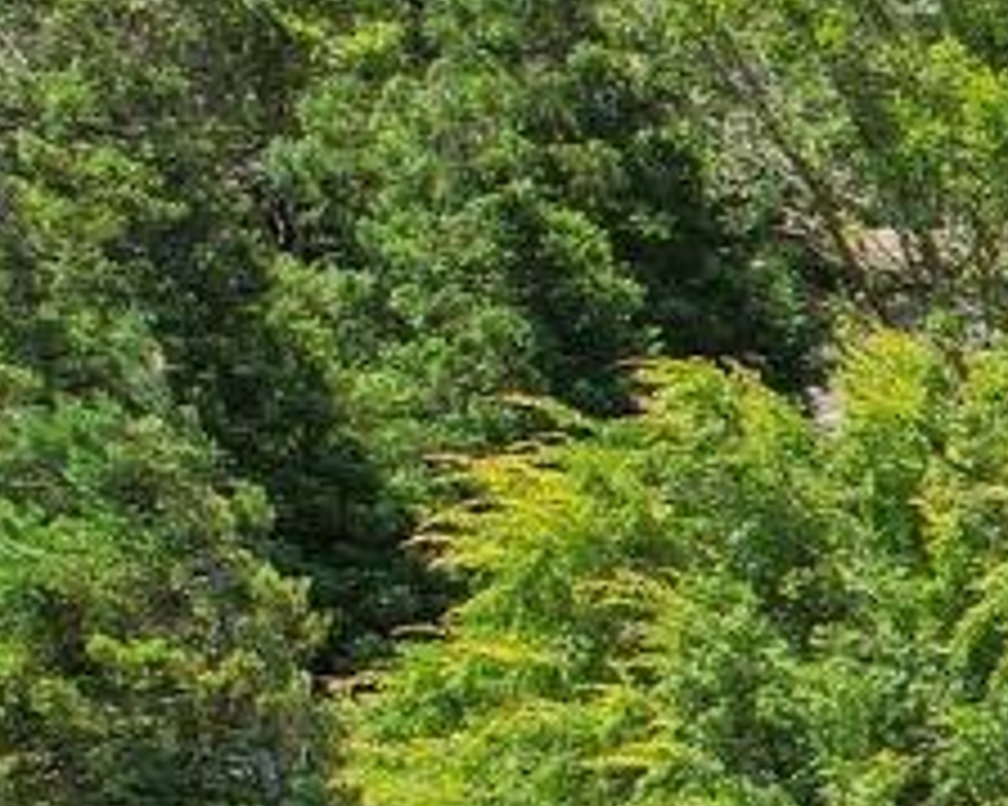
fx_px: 4115
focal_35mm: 138
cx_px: 3226
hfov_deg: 9.8
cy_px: 907
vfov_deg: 11.0
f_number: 2.8
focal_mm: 8.4
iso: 110
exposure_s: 1/1600
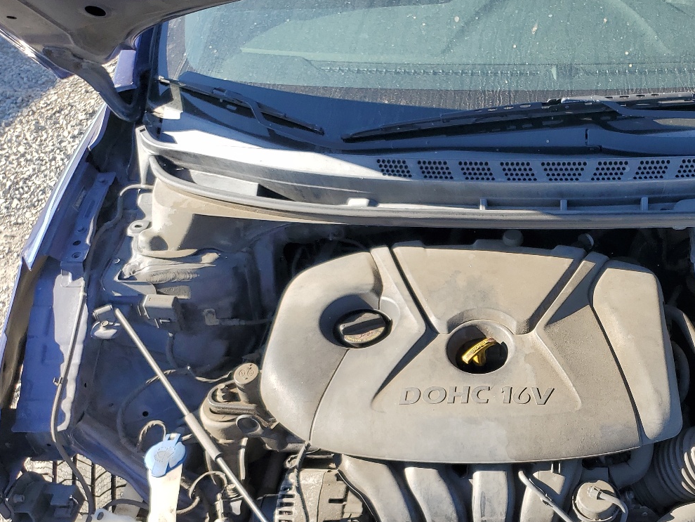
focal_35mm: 42
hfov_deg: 42.7
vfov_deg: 33.8
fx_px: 843
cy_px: 374
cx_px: 557
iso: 50
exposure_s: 1/667
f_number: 1.5
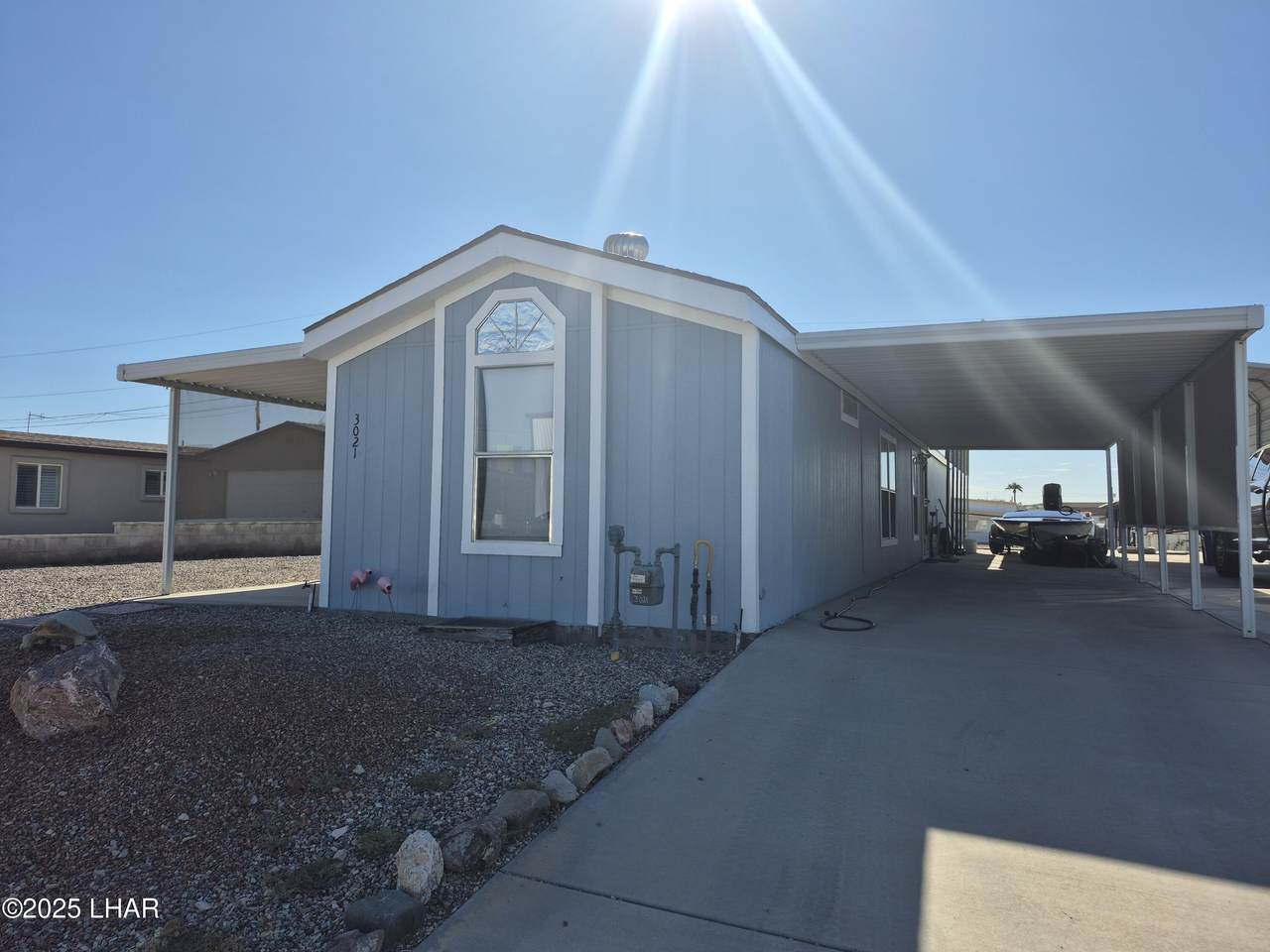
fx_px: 844
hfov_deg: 73.9
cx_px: 635
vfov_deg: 58.9
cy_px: 476
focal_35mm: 23
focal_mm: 5.4
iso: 25
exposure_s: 1/2664
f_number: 1.8
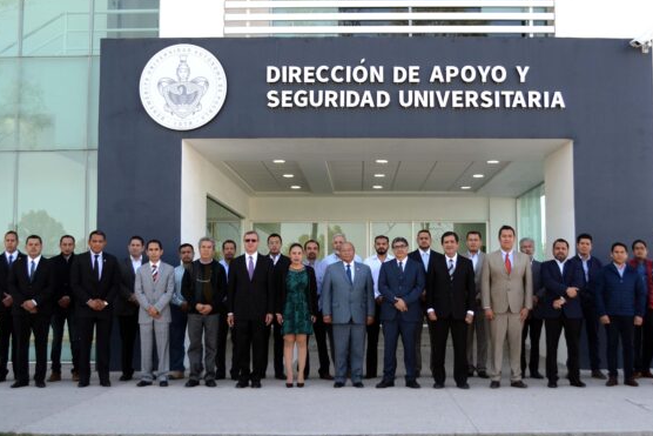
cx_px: 351
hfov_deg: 50.6
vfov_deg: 35.1
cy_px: 224
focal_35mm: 38
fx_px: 689
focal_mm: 22
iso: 140
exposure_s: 1/160
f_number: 4.5
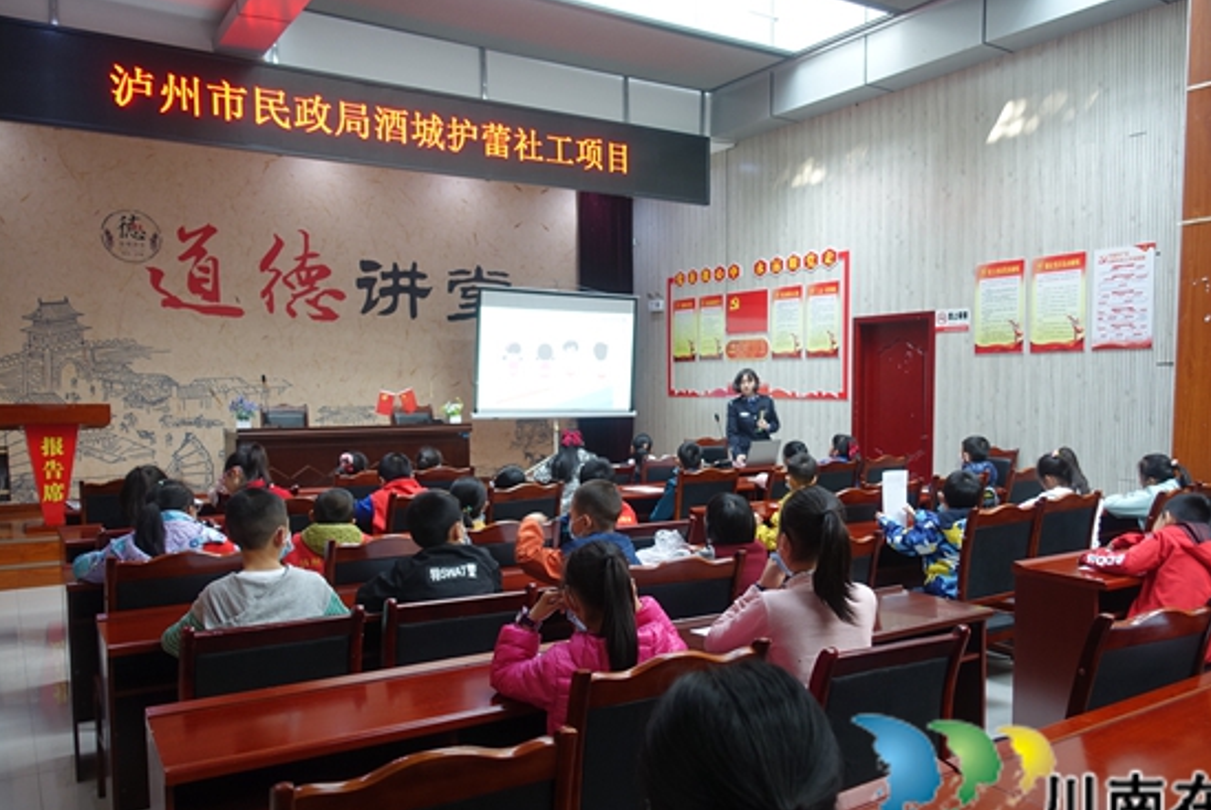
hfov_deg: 65.3
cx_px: 657
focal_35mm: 28
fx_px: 943
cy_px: 455
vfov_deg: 46.4
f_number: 2.2
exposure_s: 1/30
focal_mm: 8.8
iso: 125
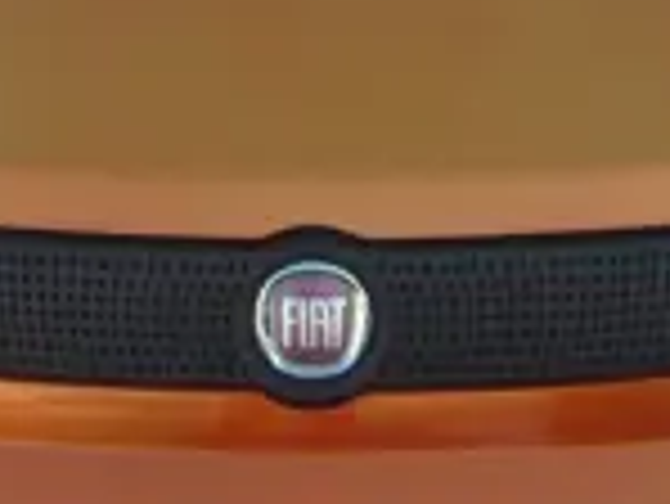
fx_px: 2324
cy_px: -72
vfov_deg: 12.1
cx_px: 301
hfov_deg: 16.4
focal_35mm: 120
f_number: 2.8
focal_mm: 4.6
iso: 80
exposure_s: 1/160
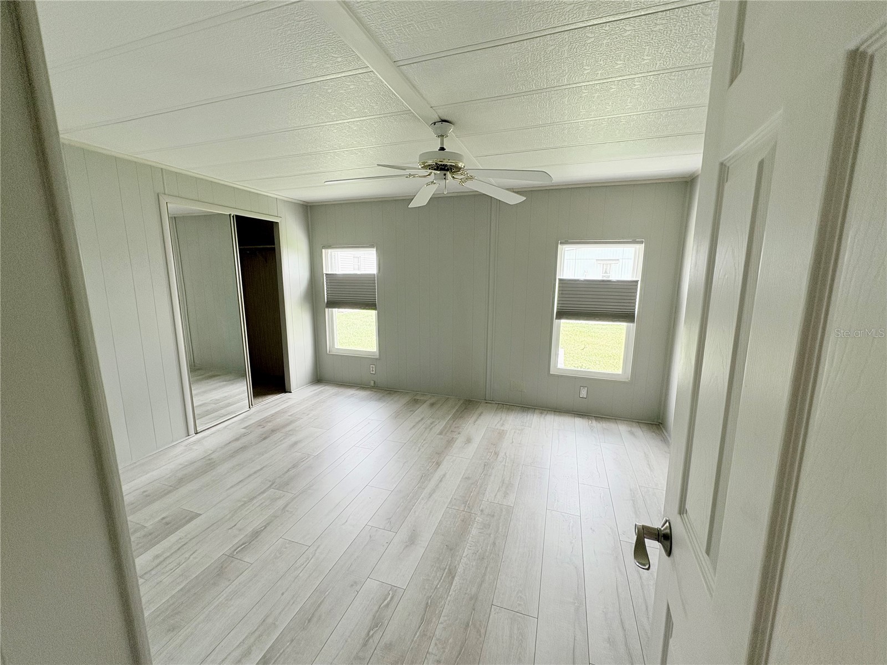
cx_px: 444
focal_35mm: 14
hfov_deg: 102.1
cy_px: 332
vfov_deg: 85.7
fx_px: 359
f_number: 2.2
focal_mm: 2.22
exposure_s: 1/112
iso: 125
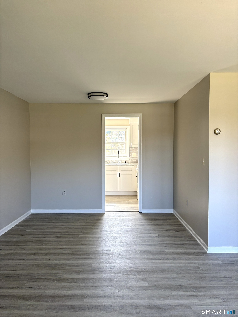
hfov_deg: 53.1
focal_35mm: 26
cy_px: 158
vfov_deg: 67.3
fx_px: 238
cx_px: 119
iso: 100
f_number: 1.6
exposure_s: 1/121
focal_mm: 5.96
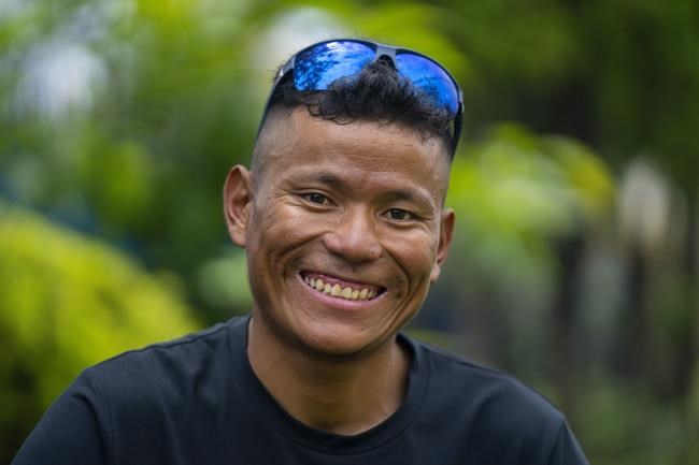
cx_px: 350
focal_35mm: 200
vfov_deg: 6.9
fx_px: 3882
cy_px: 232
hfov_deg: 10.3
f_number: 2.8
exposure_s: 1/6400
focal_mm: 200
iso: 1000
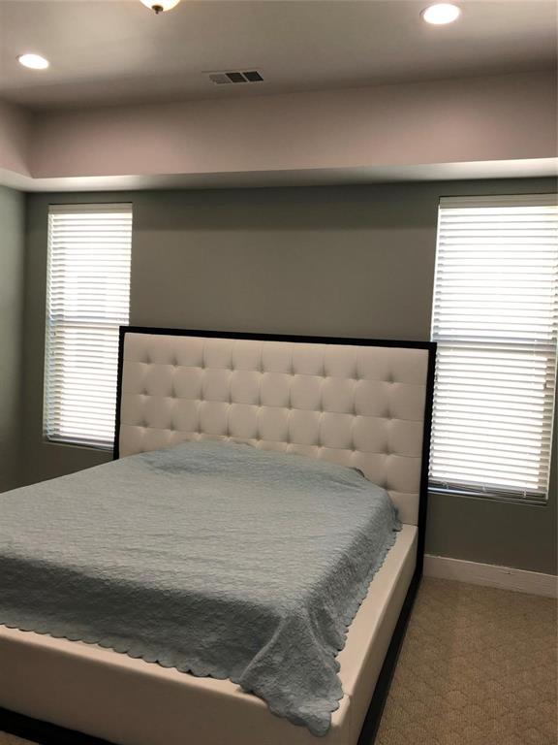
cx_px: 279
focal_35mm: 28
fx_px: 602
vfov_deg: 63.4
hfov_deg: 49.7
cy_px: 372
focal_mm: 4
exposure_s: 1/40
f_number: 1.8
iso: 25
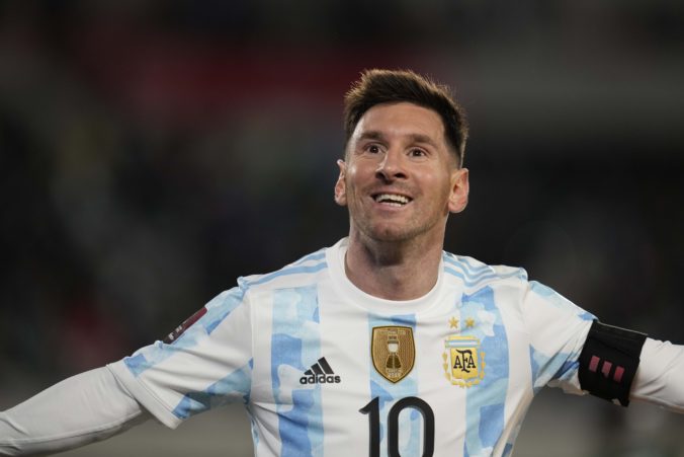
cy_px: 228
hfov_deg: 5.2
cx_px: 342
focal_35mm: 400
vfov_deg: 3.4
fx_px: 7601
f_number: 2.8
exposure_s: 1/2000
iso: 2000
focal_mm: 400
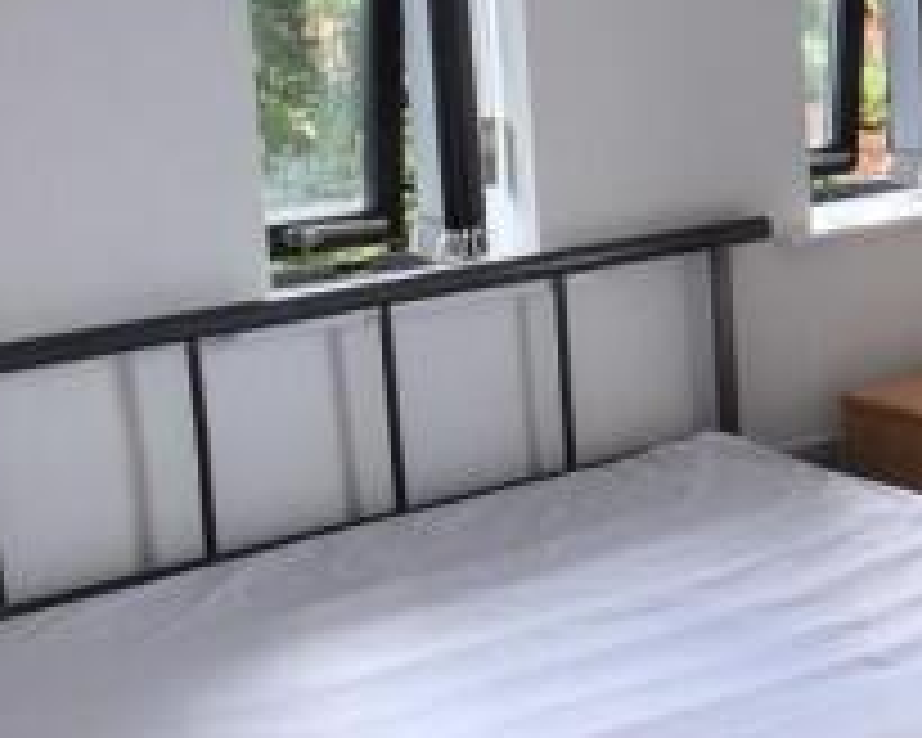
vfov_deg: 18.9
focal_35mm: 81
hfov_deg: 20.6
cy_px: 223
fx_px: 2210
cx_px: 1329
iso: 400
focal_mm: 18
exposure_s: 1/160
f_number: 6.3
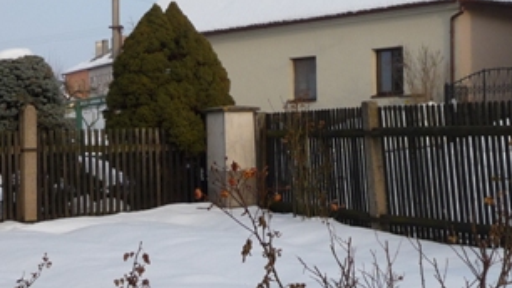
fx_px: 1235
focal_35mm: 91
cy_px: 117
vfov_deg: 13.3
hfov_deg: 23.1
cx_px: 107
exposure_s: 1/640
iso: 100
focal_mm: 6
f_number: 3.7
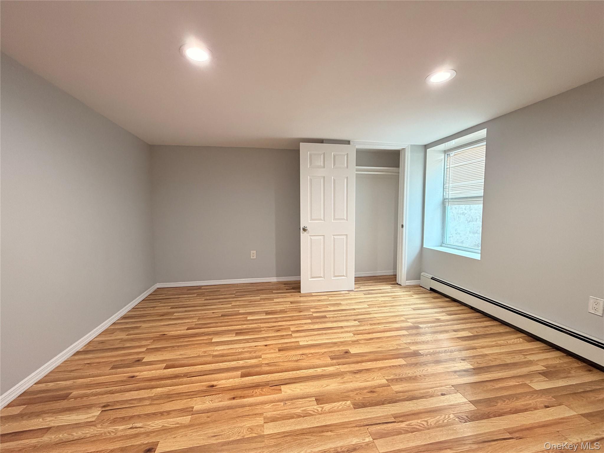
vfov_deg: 85.7
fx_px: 244
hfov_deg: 102.1
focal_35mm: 14
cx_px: 302
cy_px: 226
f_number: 2.2
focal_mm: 2.22
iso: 250
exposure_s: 1/60
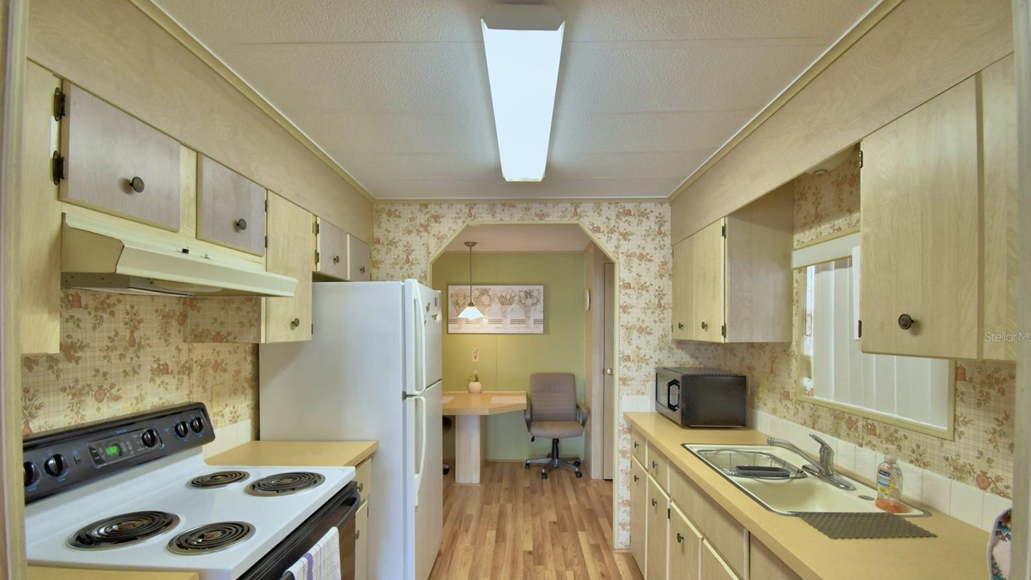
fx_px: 437
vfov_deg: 66.7
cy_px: 337
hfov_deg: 99.4
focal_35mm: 16
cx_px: 518
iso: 400
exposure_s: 1/50
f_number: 4.5
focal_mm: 10
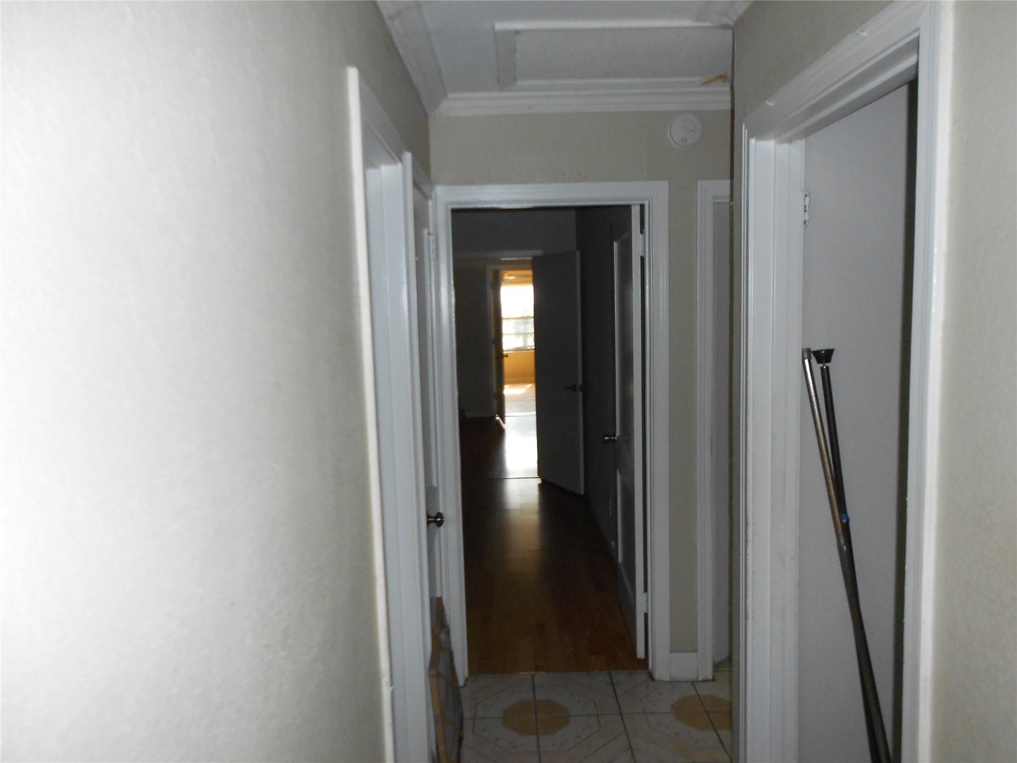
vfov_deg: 53.1
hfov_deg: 67.3
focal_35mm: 26
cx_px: 508
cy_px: 382
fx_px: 764
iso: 200
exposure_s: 1/25
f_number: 3.2
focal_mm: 4.6
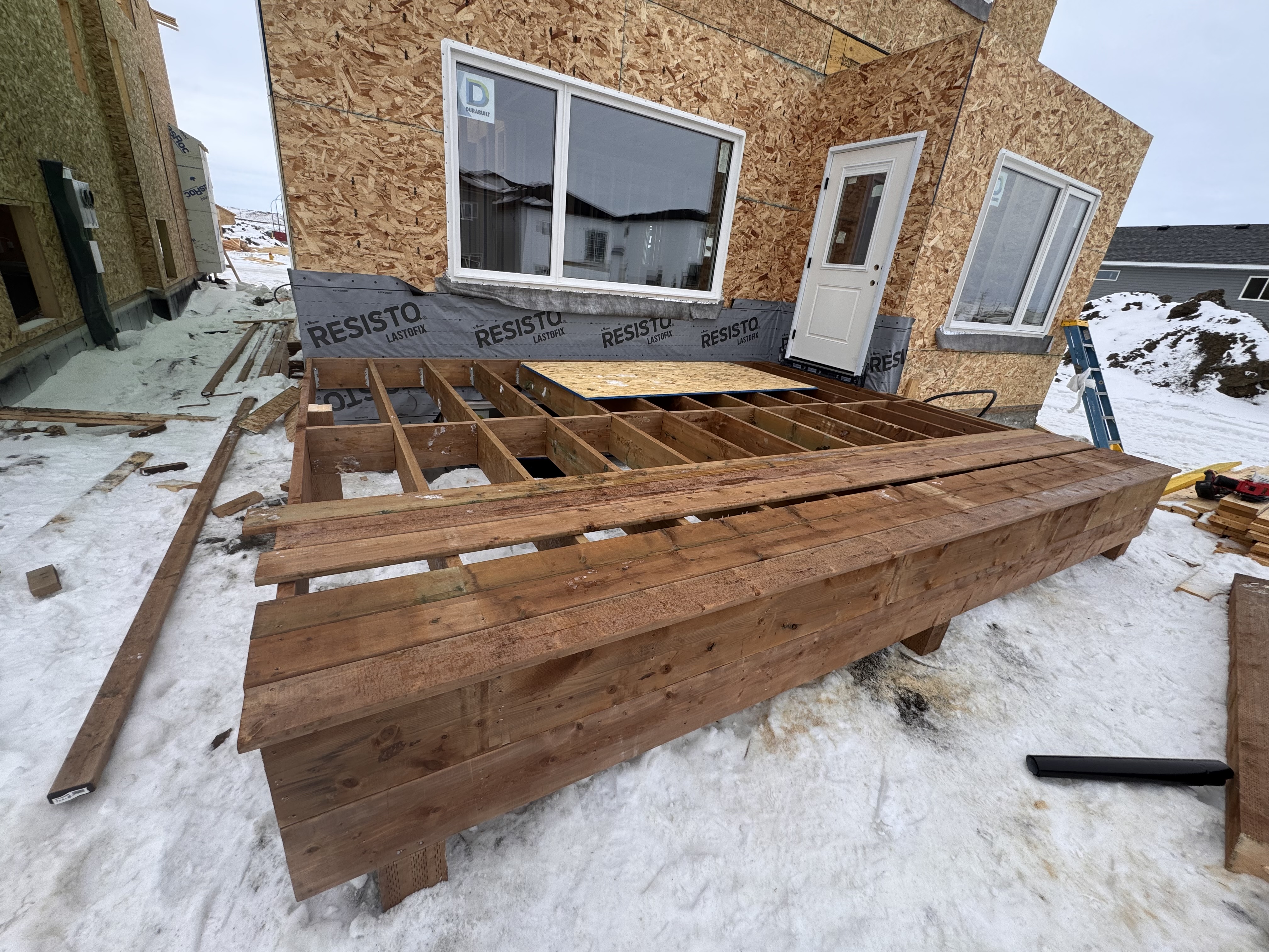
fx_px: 513
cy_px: 476
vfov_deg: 85.7
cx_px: 634
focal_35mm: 14
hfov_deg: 102.1
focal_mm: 2.22
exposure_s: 1/741
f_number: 2.2
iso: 40
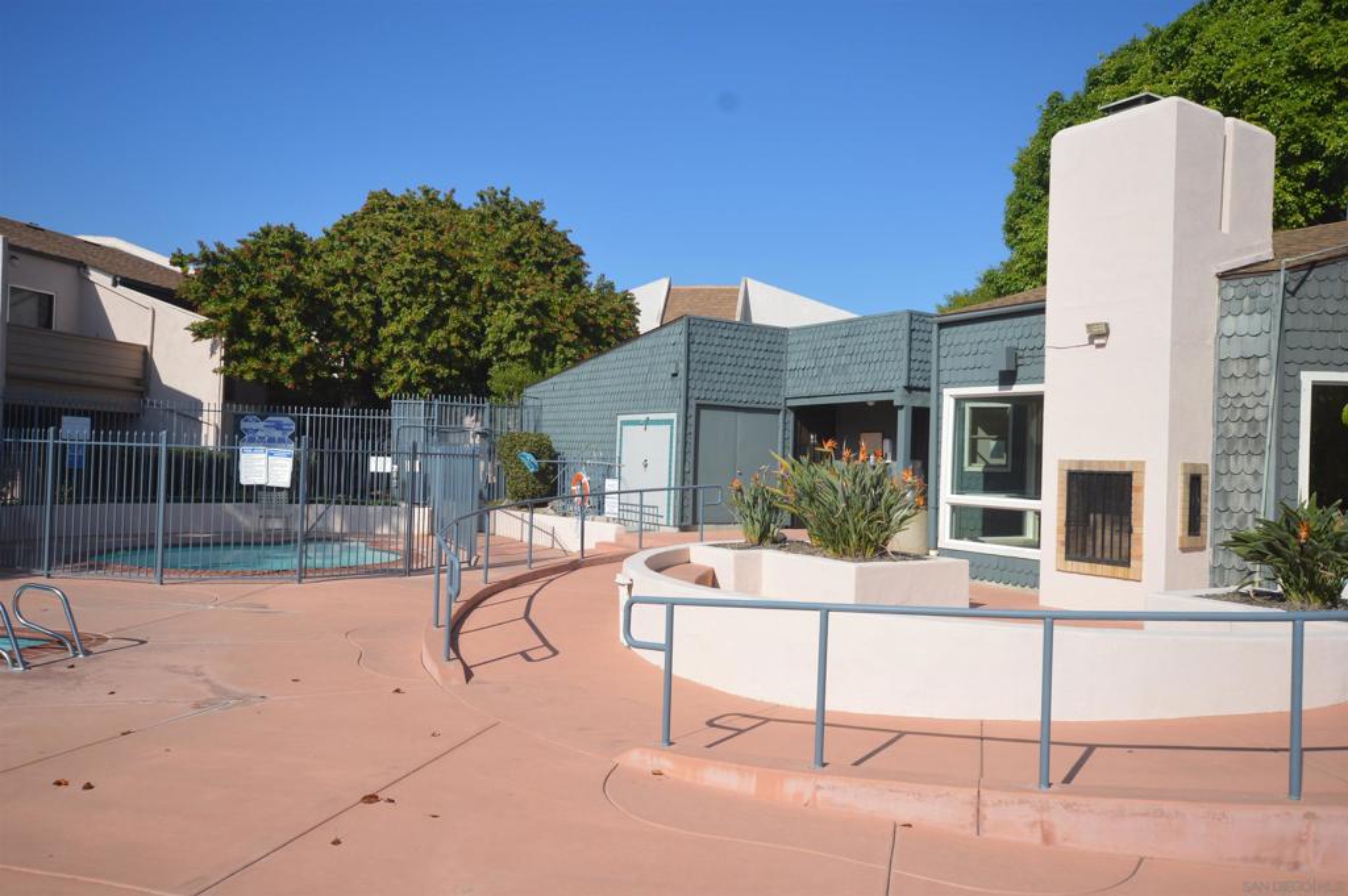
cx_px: 674
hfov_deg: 70.5
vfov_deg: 50.3
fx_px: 954
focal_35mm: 26
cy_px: 448
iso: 100
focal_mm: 17
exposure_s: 1/250
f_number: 8
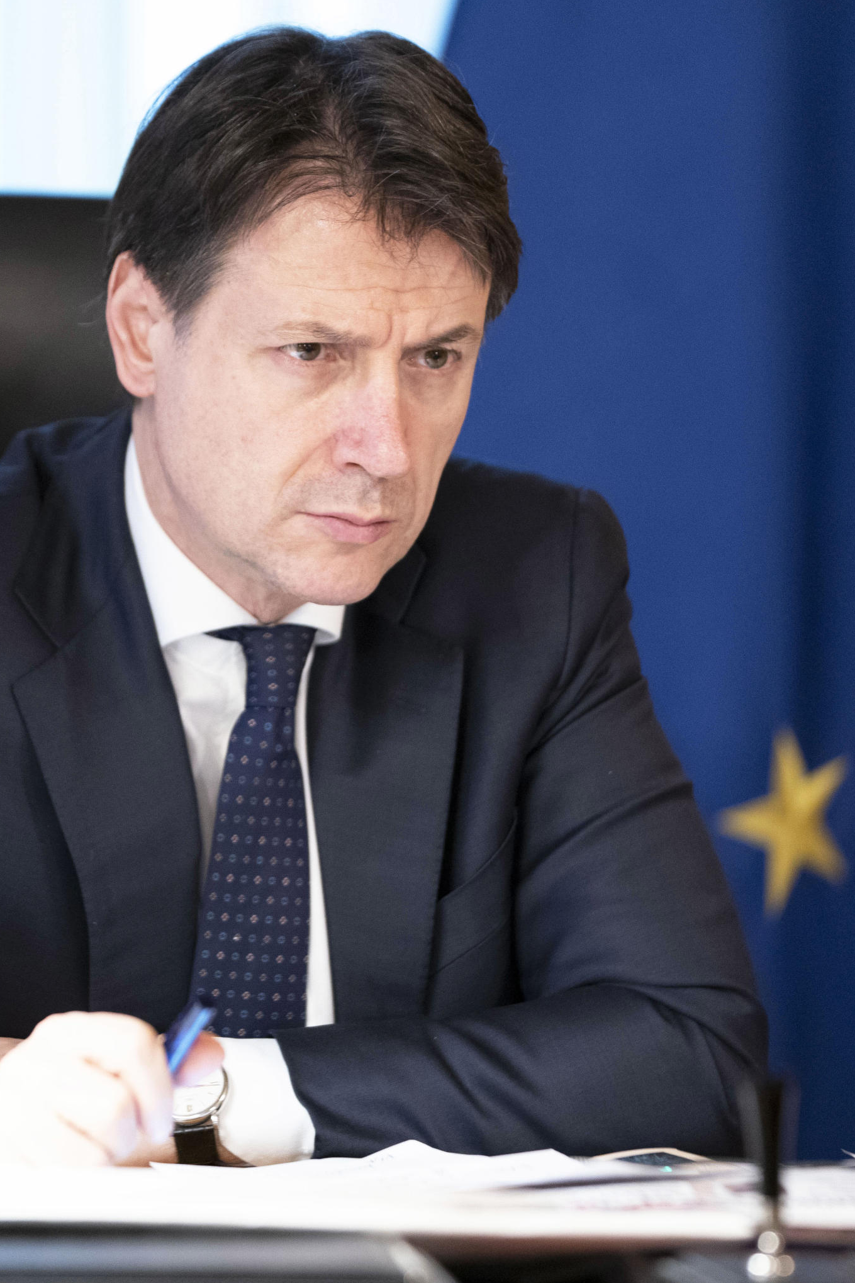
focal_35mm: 217
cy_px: 642
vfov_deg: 9.5
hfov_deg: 6.3
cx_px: 248
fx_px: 7731
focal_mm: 144
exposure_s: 1/100
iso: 3200
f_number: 2.8
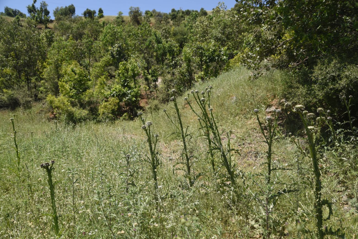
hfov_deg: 39.6
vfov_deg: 27.0
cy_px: 120
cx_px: 179
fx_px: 497
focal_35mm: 50
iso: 100
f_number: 6.3
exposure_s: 1/320
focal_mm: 50
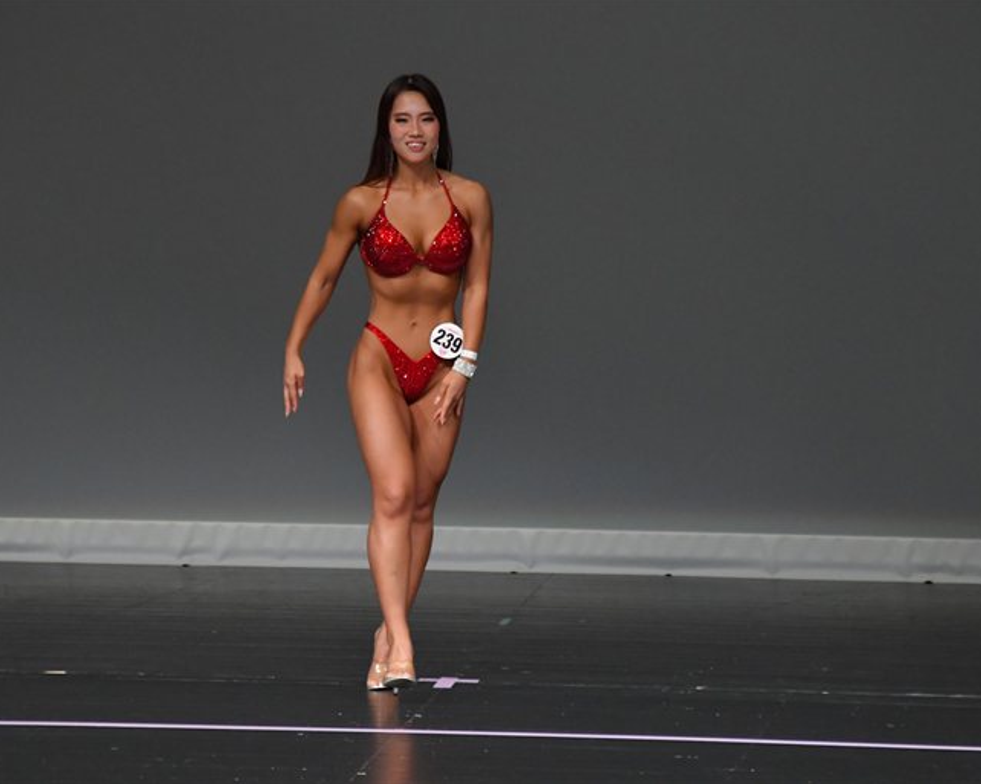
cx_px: 410
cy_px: 391
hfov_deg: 5.0
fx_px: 11347
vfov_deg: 4.0
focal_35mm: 391
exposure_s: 1/400
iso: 4000
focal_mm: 230
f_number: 5.6
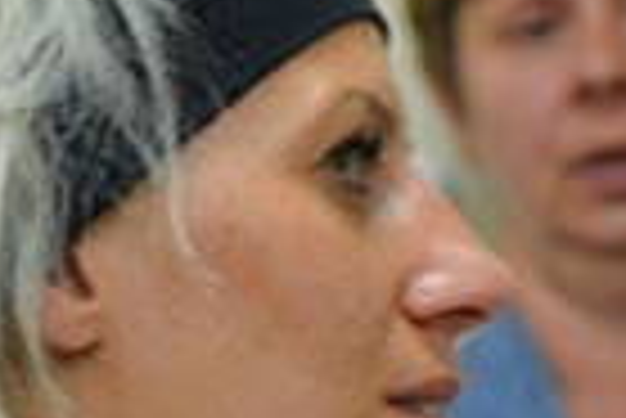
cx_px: 716
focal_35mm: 960
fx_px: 16711
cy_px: 557
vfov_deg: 1.4
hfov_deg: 2.1
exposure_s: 1/40
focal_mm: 105
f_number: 5.6
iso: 800
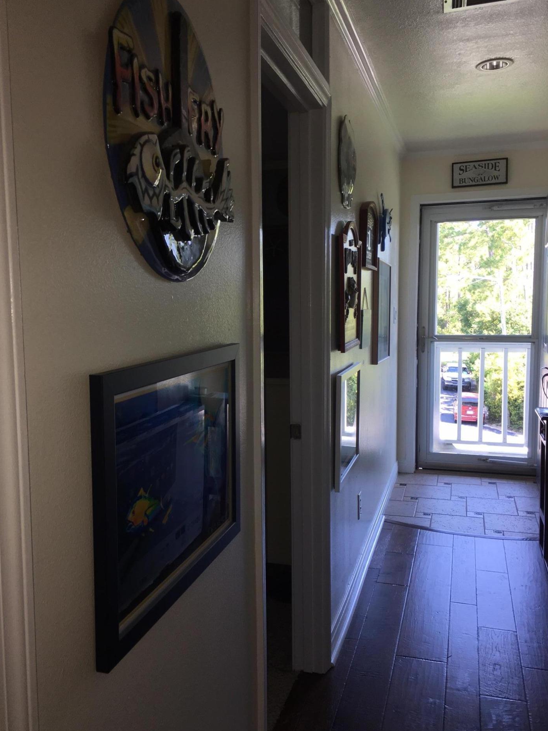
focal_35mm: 31
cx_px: 260
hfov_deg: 45.4
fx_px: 654
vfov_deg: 58.4
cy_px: 370
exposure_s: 1/45
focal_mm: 4.15
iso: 25
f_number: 2.2
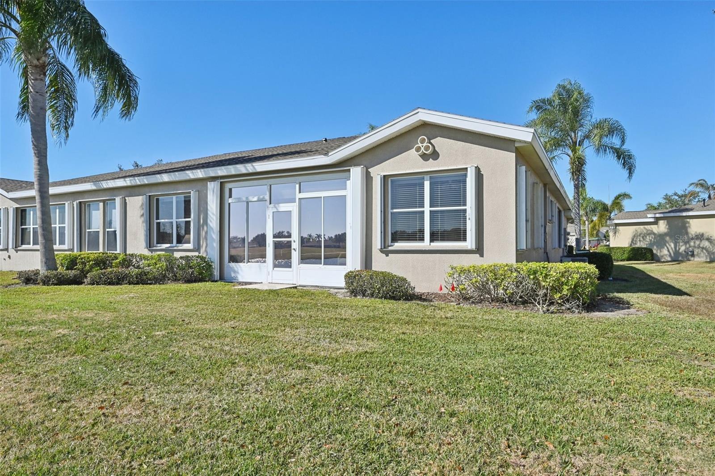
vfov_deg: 58.3
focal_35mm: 22
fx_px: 427
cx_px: 358
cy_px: 238
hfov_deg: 79.9
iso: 400
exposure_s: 1/2000
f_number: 8
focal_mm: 21.5
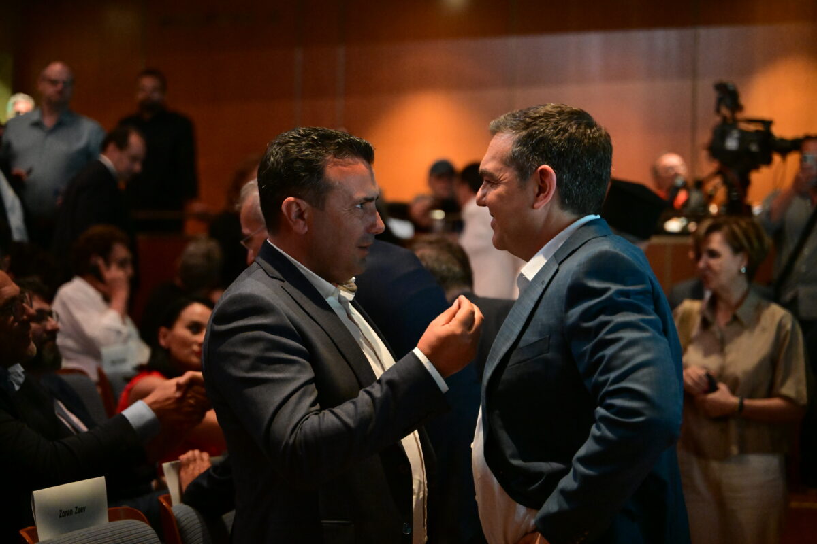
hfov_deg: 27.0
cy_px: 272
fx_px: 1702
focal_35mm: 75
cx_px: 408
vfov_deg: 18.2
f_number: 2.8
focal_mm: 75
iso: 10000
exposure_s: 1/100
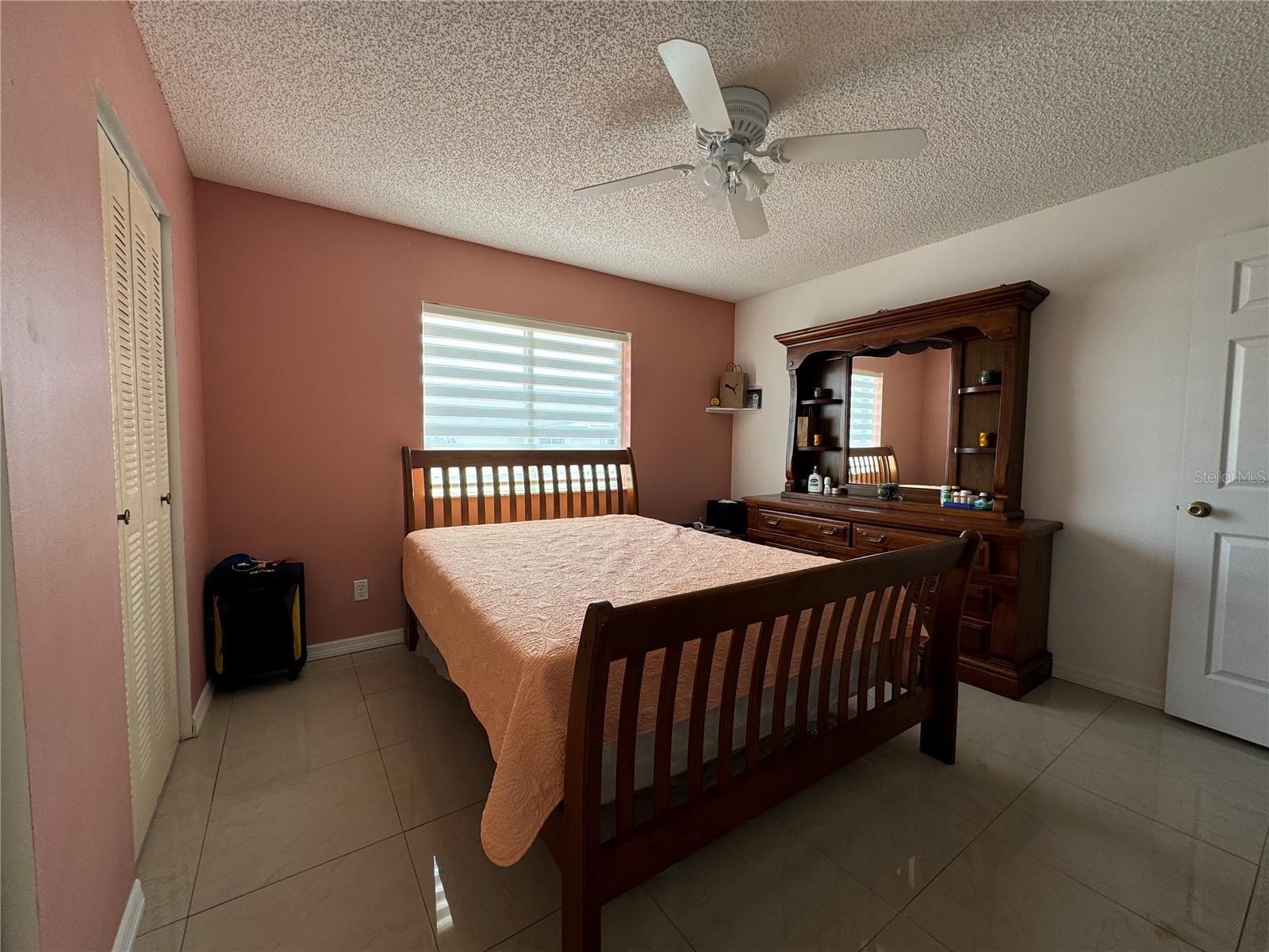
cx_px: 634
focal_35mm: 14
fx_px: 513
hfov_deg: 102.1
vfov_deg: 85.7
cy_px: 476
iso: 40
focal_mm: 2.22
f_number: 2.2
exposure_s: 1/99
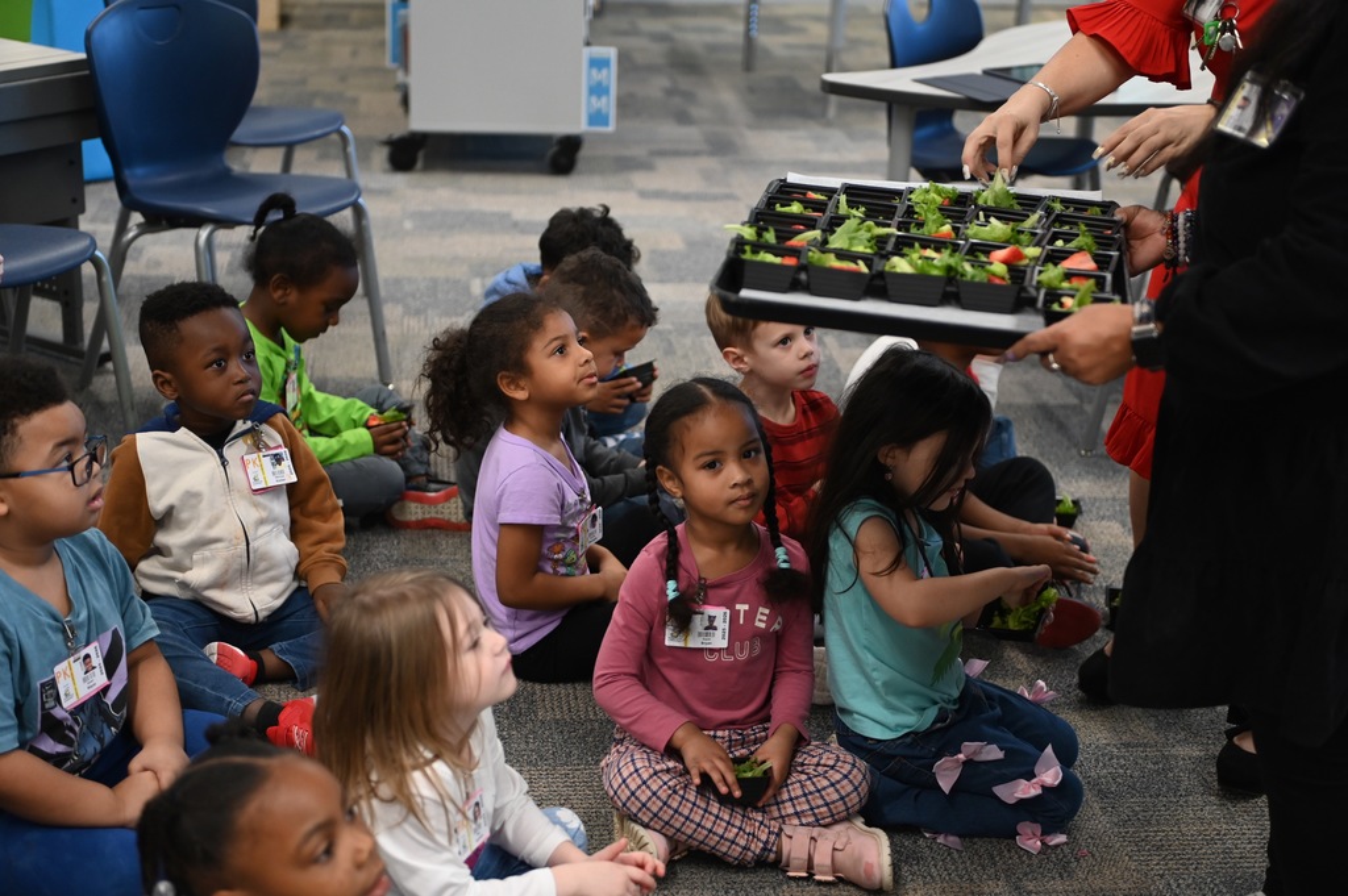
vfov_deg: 23.3
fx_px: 2170
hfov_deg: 34.5
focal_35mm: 58
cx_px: 674
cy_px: 448
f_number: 2.8
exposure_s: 1/250
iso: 1600
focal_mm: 58
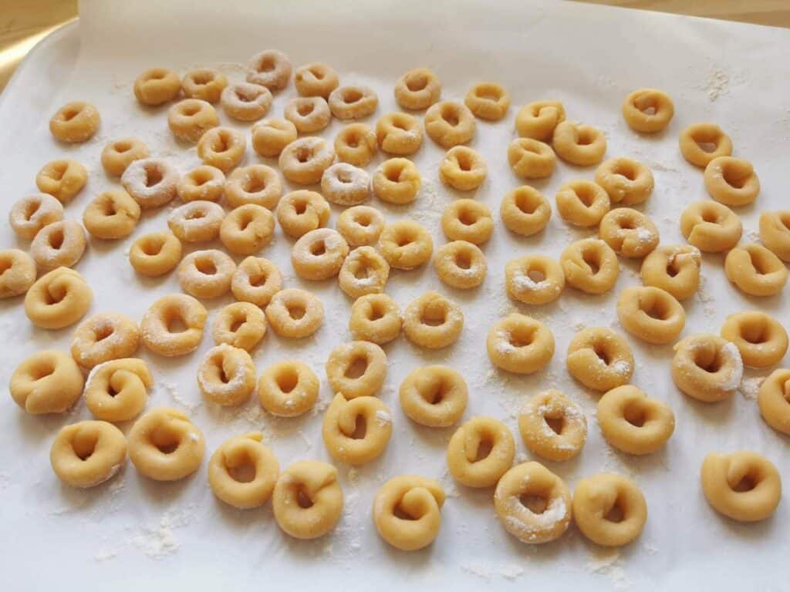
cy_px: 296
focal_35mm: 27
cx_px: 395
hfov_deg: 65.3
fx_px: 616
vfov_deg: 51.4
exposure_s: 1/100
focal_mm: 5.56
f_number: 1.6
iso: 64
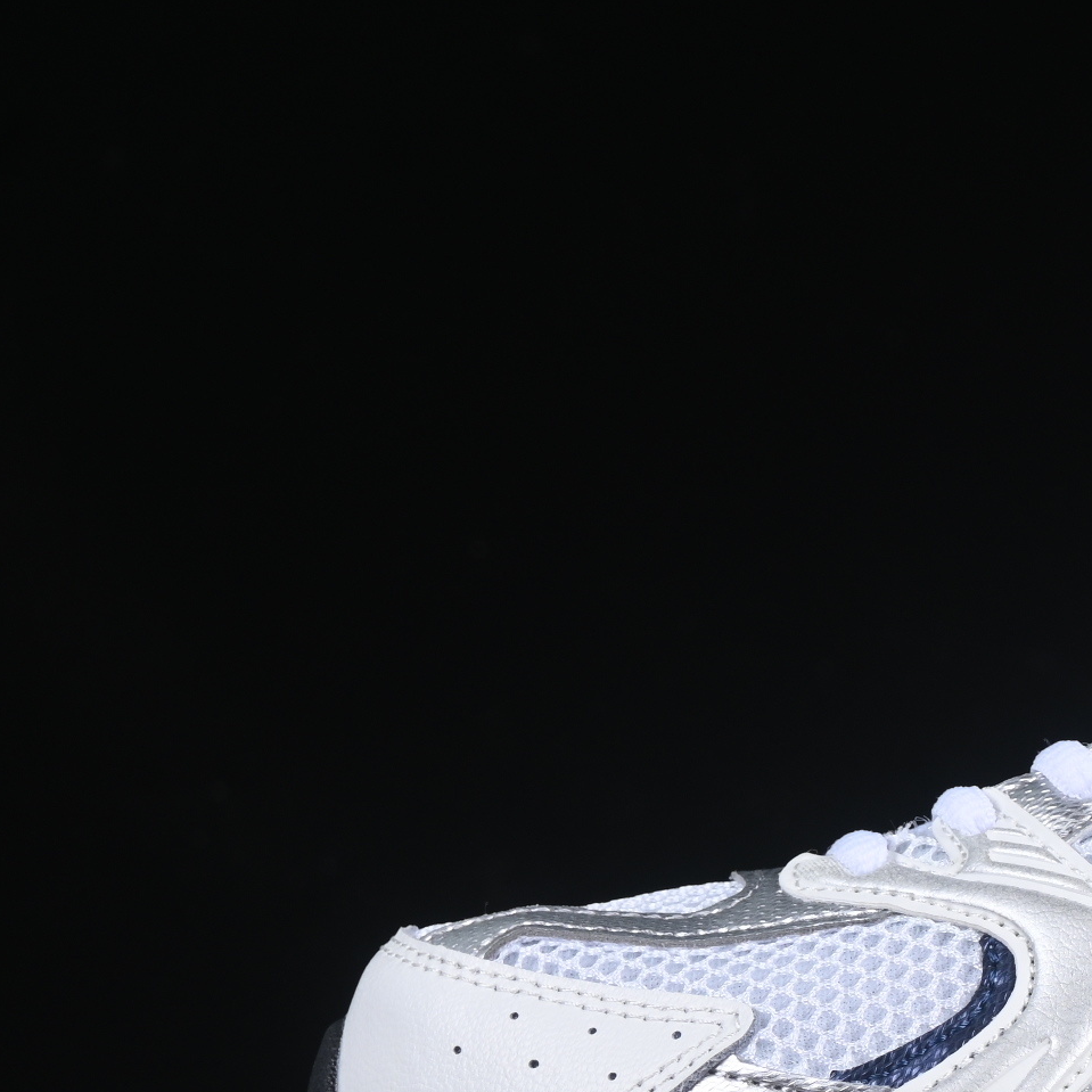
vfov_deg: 9.4
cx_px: 1410
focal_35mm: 185
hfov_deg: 9.3
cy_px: 745
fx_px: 6603
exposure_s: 1/80
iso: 160
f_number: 8
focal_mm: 50
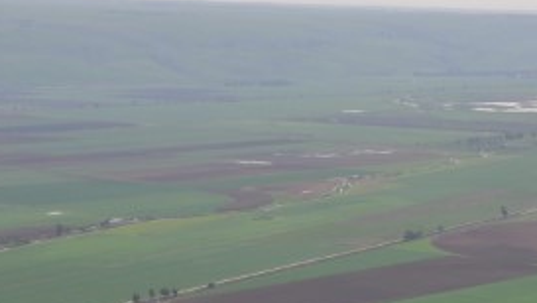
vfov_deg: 10.1
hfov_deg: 17.6
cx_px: 448
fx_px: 1715
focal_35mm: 120
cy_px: 94
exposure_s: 1/125
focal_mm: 29
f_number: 11
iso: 200
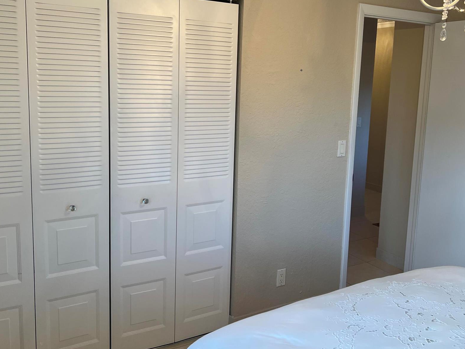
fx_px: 457
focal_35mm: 34
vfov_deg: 41.6
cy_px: 140
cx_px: 236
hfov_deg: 53.9
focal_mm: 5.7
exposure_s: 1/120
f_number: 1.5
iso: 80
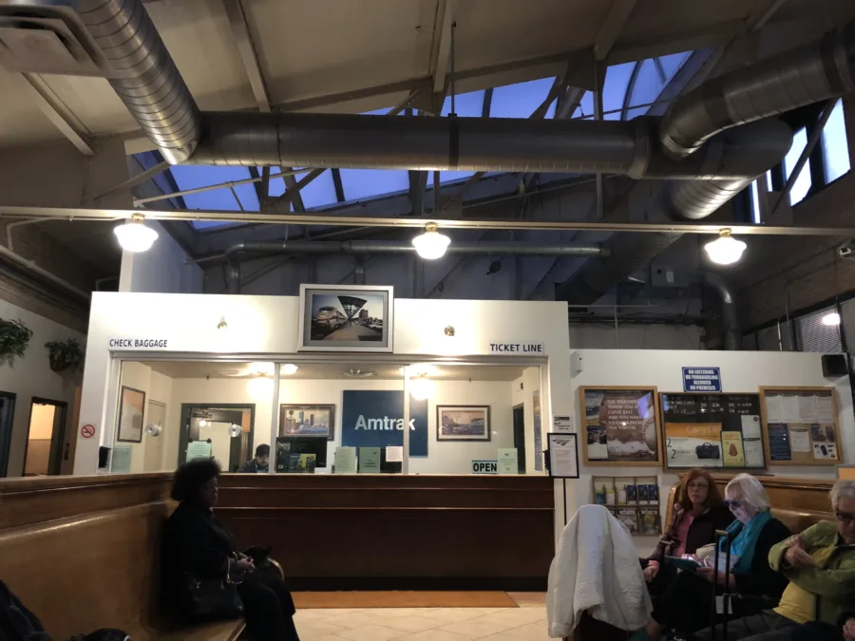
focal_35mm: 28
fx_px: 692
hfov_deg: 63.4
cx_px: 428
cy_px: 320
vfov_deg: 49.7
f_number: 1.8
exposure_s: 1/6
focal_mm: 4
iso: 100
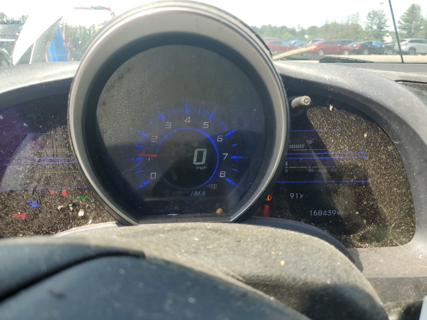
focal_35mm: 26
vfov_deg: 53.1
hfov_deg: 67.3
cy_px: 160
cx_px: 214
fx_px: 321
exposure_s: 1/526
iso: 50
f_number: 1.5
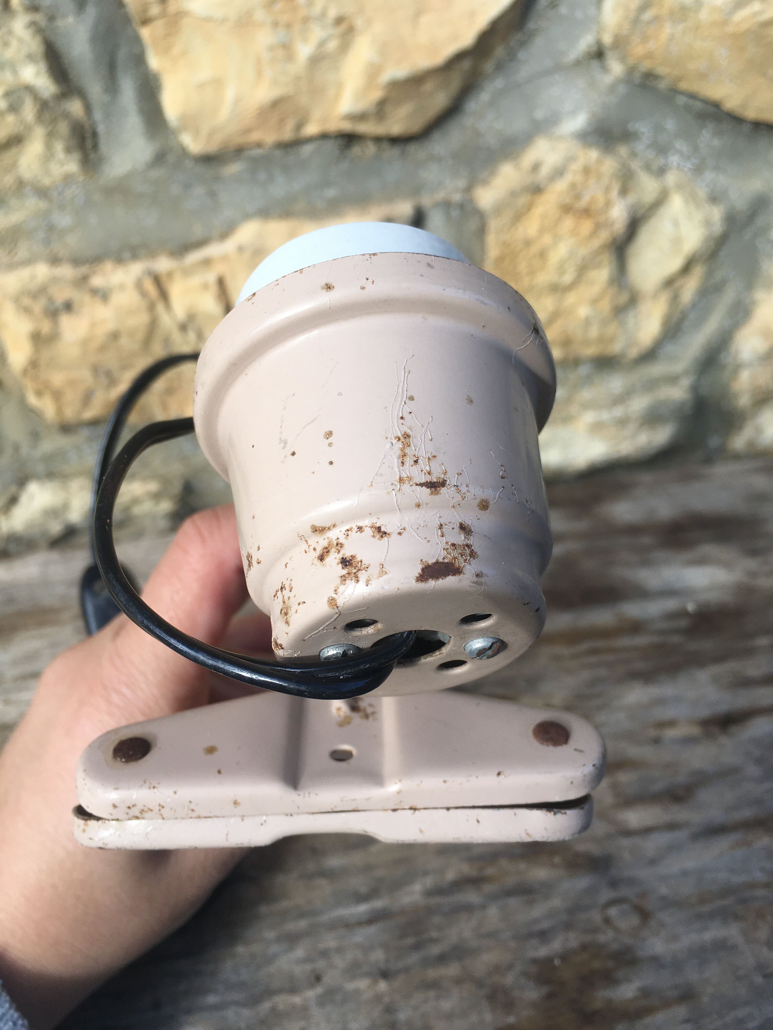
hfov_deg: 48.2
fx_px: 863
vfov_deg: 61.7
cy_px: 515
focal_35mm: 29
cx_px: 386
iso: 25
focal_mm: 4.15
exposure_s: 1/455
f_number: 2.2
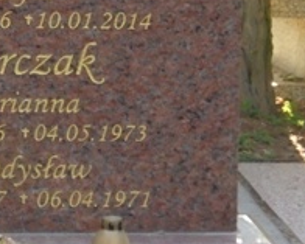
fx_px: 3504
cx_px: 5
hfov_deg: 5.0
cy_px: -99
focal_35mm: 388
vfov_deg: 4.0
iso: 400
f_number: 5.6
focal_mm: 21.8
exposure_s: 1/100
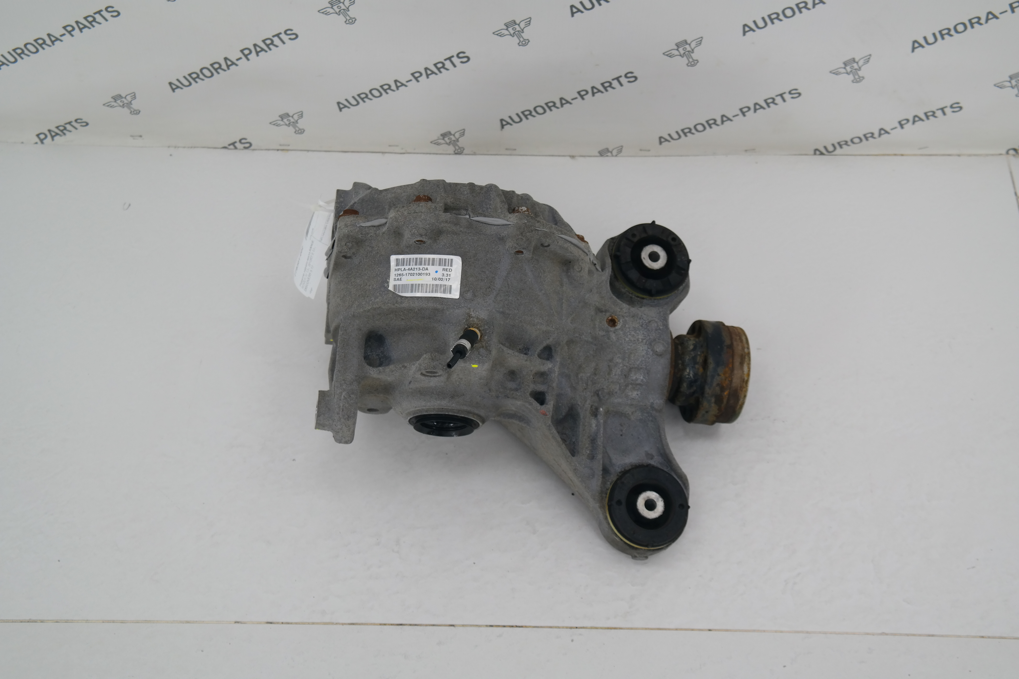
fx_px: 1415
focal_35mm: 50
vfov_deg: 27.0
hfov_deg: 39.6
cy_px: 340
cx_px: 510
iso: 200
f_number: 5.6
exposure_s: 1/60
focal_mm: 33
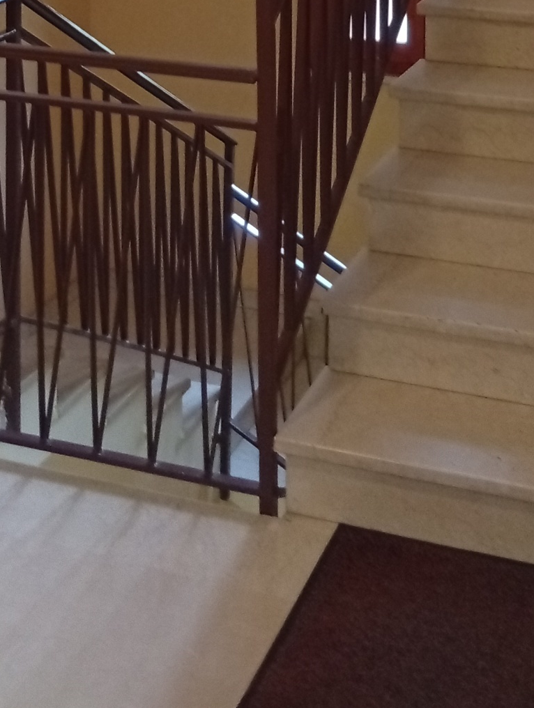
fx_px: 1394
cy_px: -176
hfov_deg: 21.7
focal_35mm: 68
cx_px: 247
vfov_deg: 25.2
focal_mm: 3.84
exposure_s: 1/33.3
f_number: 1.8
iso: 525
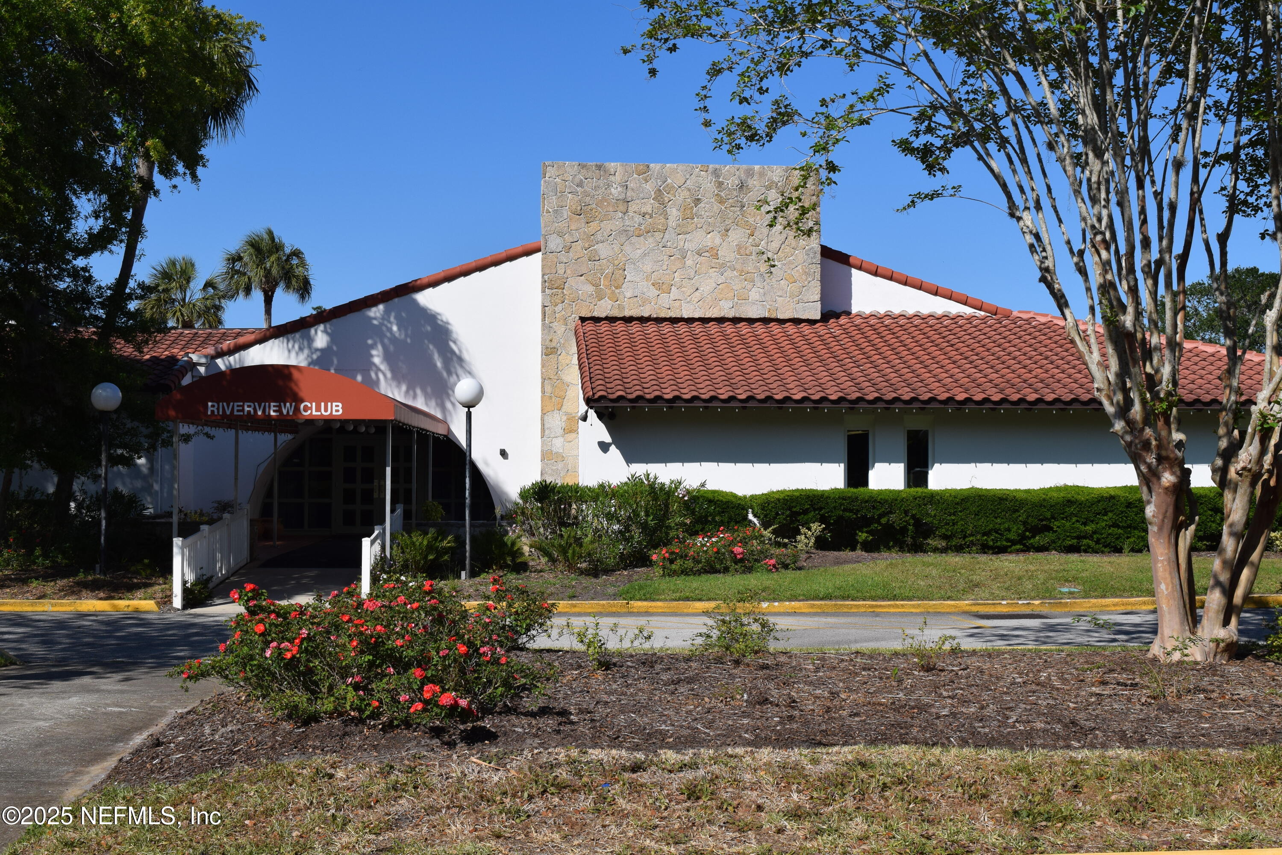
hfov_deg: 45.0
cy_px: 428
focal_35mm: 44
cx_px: 641
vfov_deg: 30.8
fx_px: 1549
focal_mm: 29
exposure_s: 1/500
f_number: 11
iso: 200
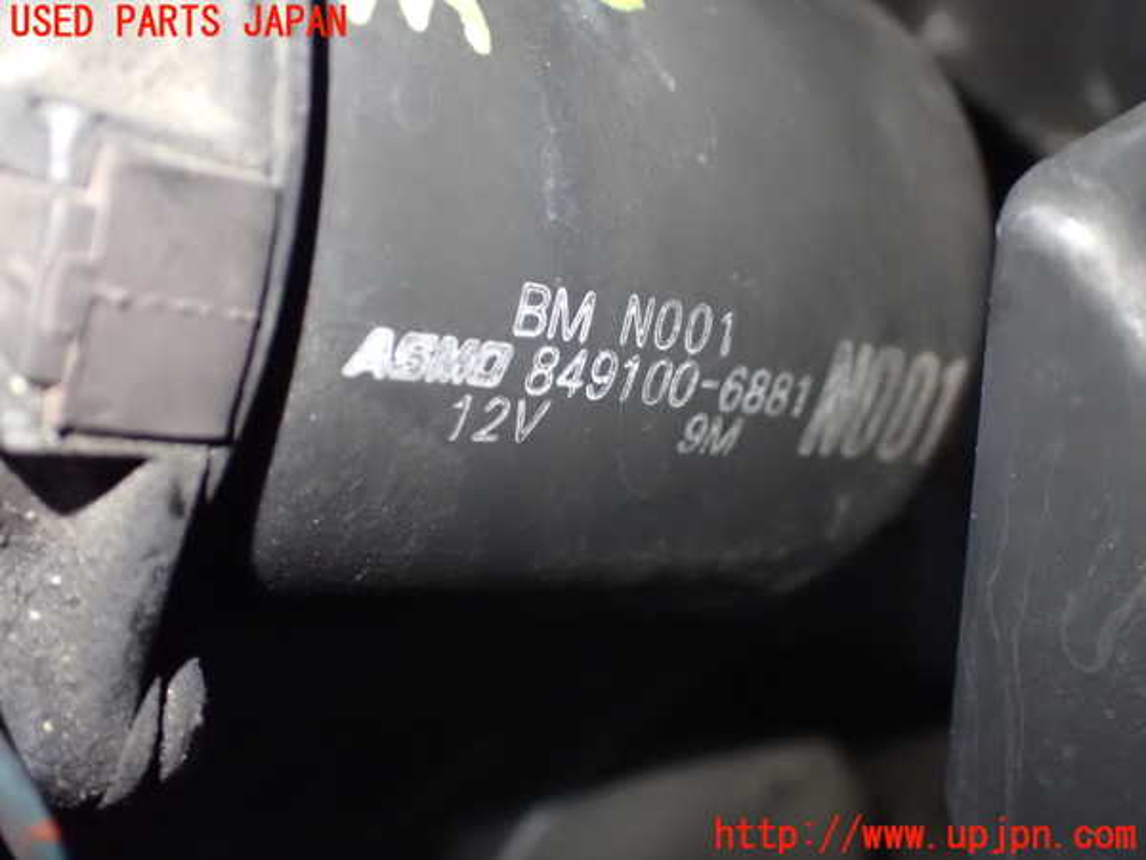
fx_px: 1556
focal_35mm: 47
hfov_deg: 40.4
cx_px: 573
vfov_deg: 30.9
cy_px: 430
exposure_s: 1/40
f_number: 3.1
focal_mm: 8.4
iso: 1600
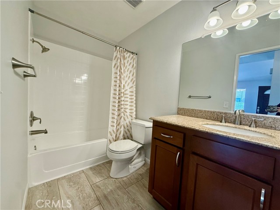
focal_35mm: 14
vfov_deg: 85.7
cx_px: 140
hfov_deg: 102.1
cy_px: 105
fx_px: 113
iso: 200
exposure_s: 1/120
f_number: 2.2
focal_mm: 2.22
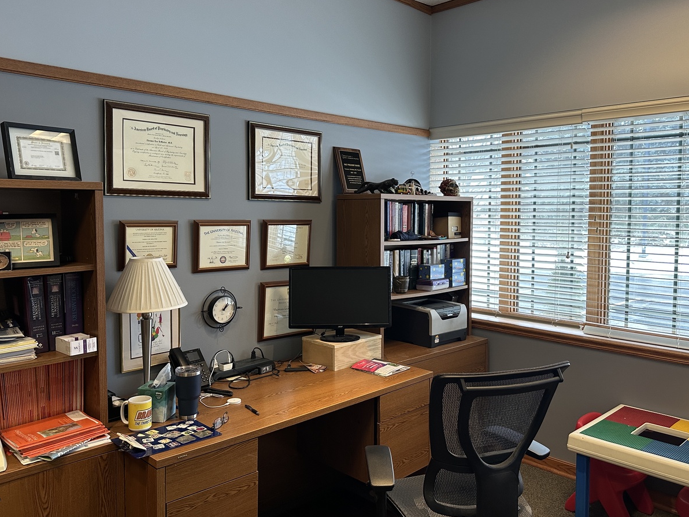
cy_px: 244
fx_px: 577
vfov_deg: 48.2
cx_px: 363
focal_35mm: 29
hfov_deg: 61.6
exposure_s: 1/120
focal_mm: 6.86
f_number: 1.78
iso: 160
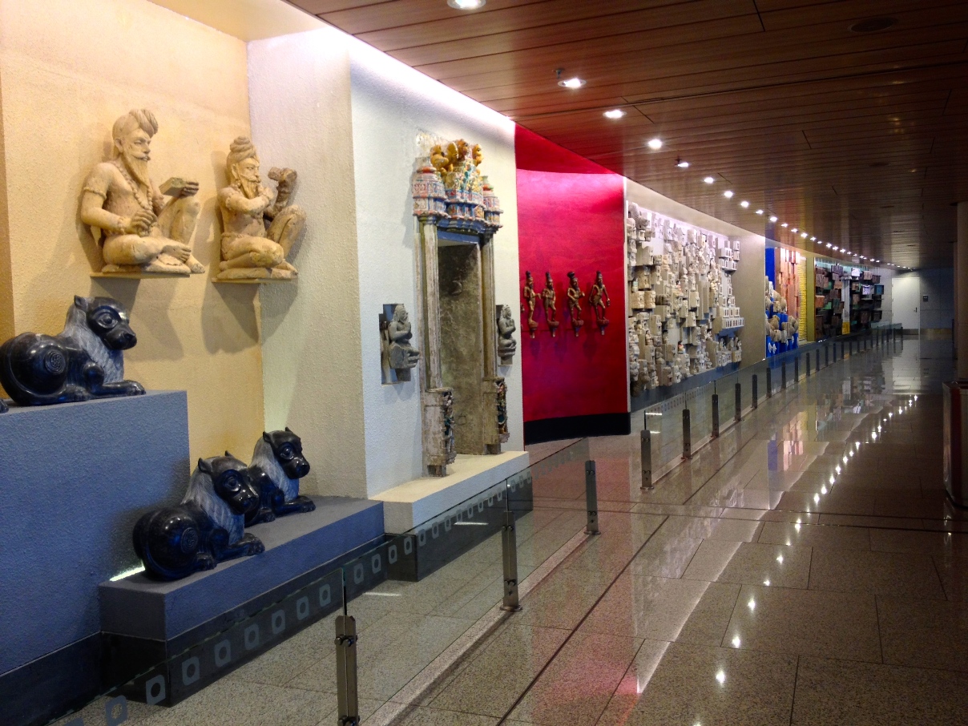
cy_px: 363
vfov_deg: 40.7
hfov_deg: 52.6
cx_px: 484
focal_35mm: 35
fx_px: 979
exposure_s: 1/40
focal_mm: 4.28
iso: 64
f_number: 2.4
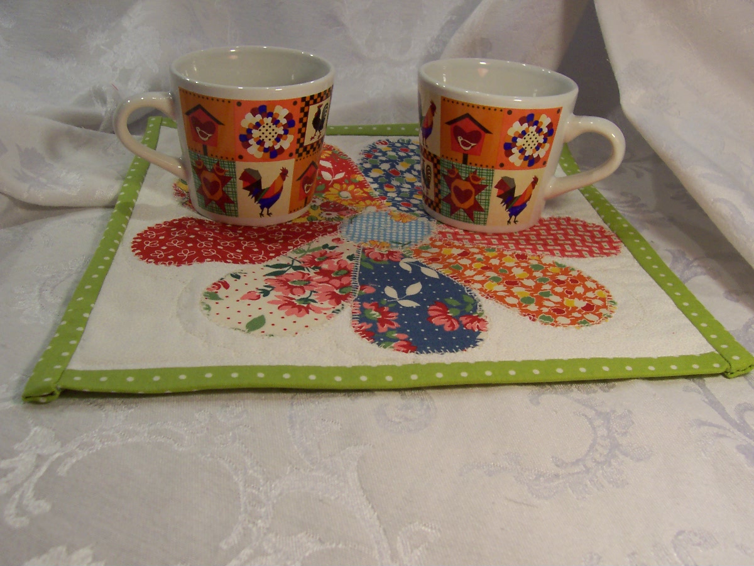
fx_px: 806
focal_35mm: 37
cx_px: 377
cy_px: 283
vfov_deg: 38.7
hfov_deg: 50.1
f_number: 2.8
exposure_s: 1/90
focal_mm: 5.6
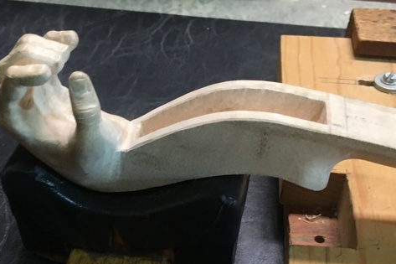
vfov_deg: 25.8
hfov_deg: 38.9
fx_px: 561
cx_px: 182
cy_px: 225
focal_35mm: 51
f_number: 2.2
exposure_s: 1/30
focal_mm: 4.15
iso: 160
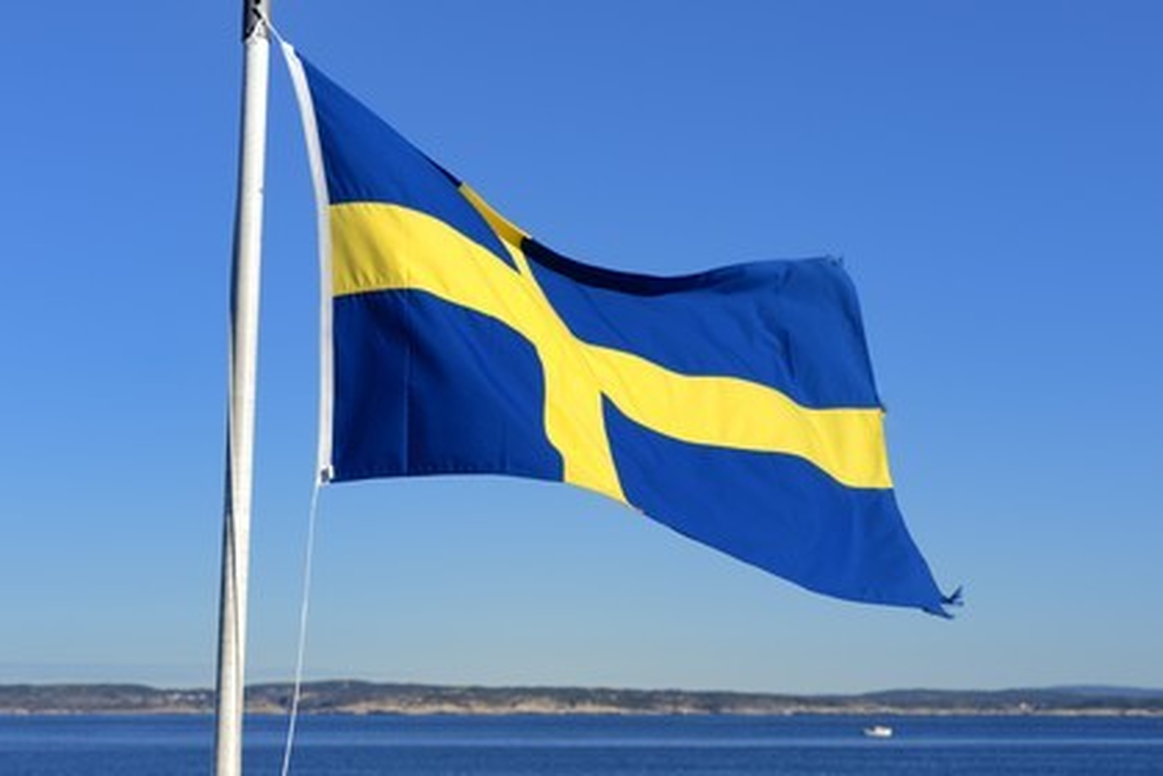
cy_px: 388
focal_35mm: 86
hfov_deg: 23.6
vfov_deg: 15.9
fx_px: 2778
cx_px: 582
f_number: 10
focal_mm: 86
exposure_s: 1/500
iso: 200
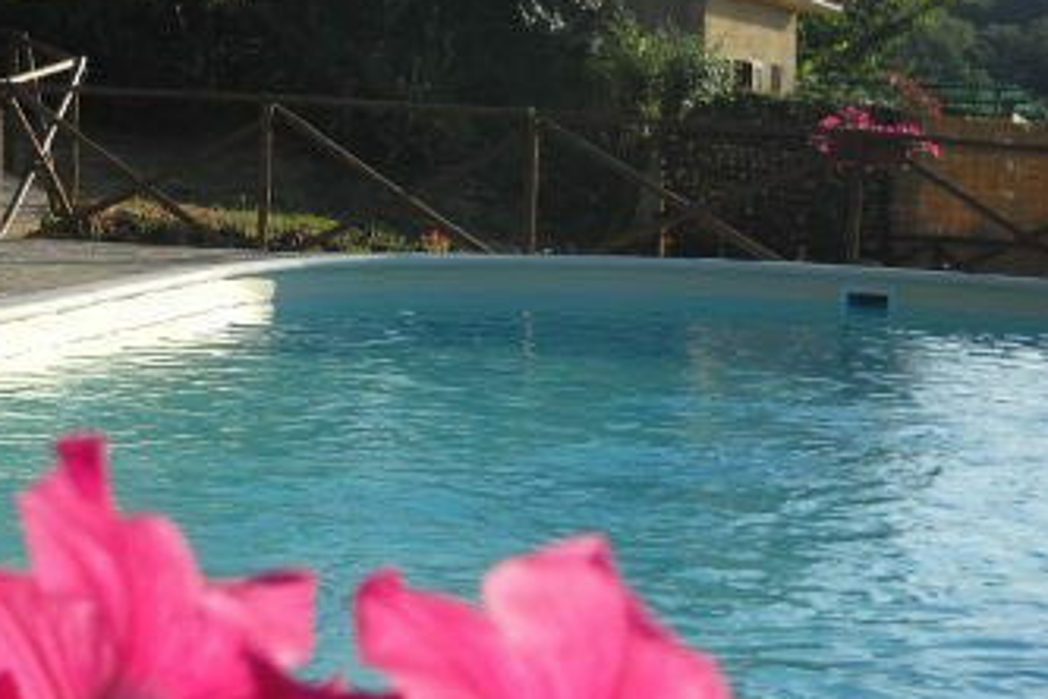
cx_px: 107
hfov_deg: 24.1
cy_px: 359
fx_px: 2387
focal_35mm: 82
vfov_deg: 16.7
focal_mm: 6.72
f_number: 5.5
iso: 64
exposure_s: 1/201
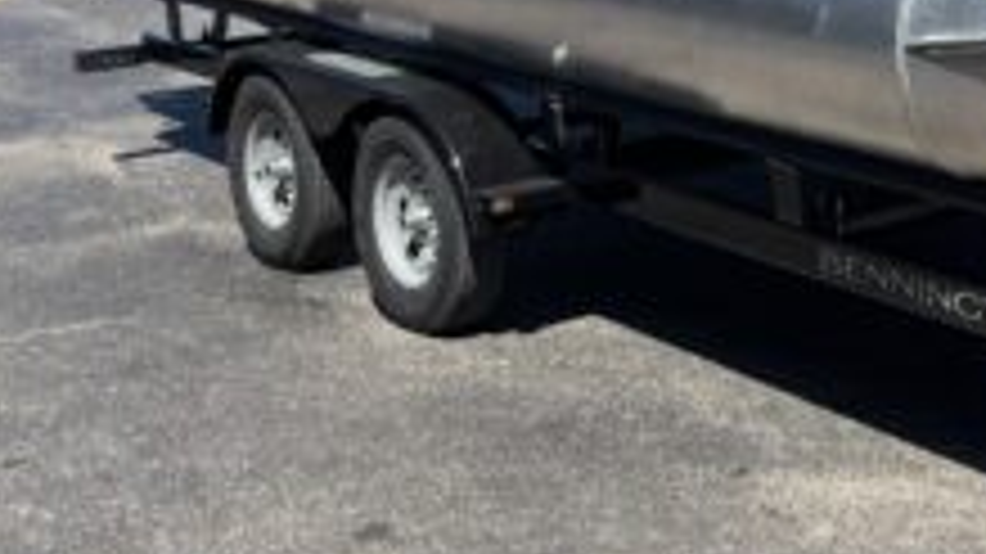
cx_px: 1101
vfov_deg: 16.6
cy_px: -140
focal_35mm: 69
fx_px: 1803
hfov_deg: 27.8
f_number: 1.6
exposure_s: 1/2105
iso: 50
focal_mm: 5.96
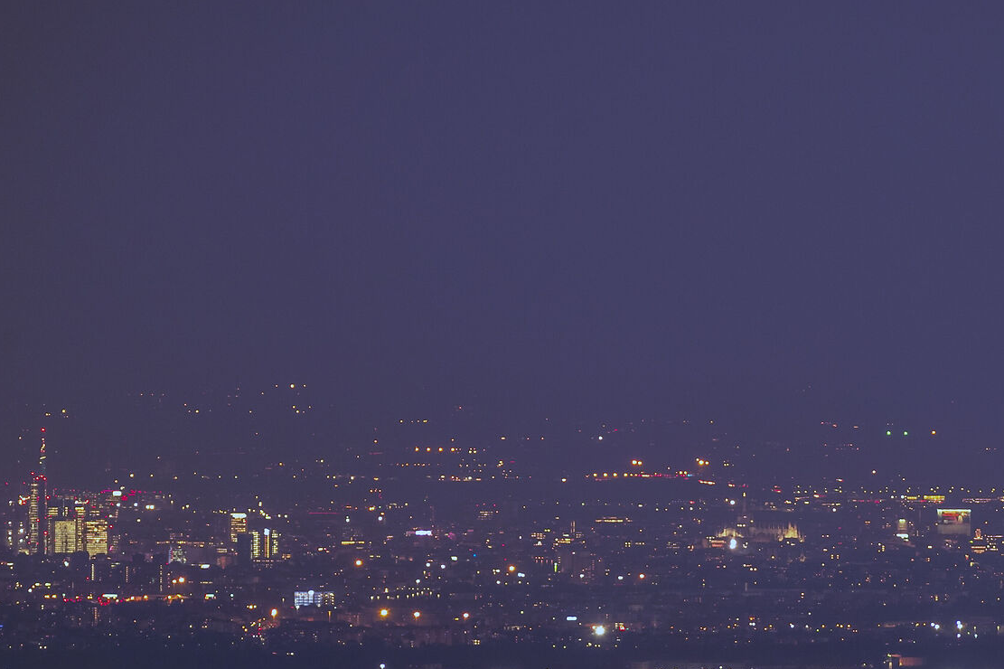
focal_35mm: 1210
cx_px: 784
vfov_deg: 1.1
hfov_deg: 1.7
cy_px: 534
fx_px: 33734
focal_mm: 560
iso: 320
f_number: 9
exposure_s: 8
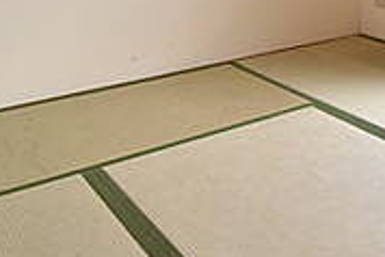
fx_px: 578
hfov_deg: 31.9
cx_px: 439
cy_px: -106
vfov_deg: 21.8
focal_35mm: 54
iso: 1000
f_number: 5.6
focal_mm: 10
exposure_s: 1/125
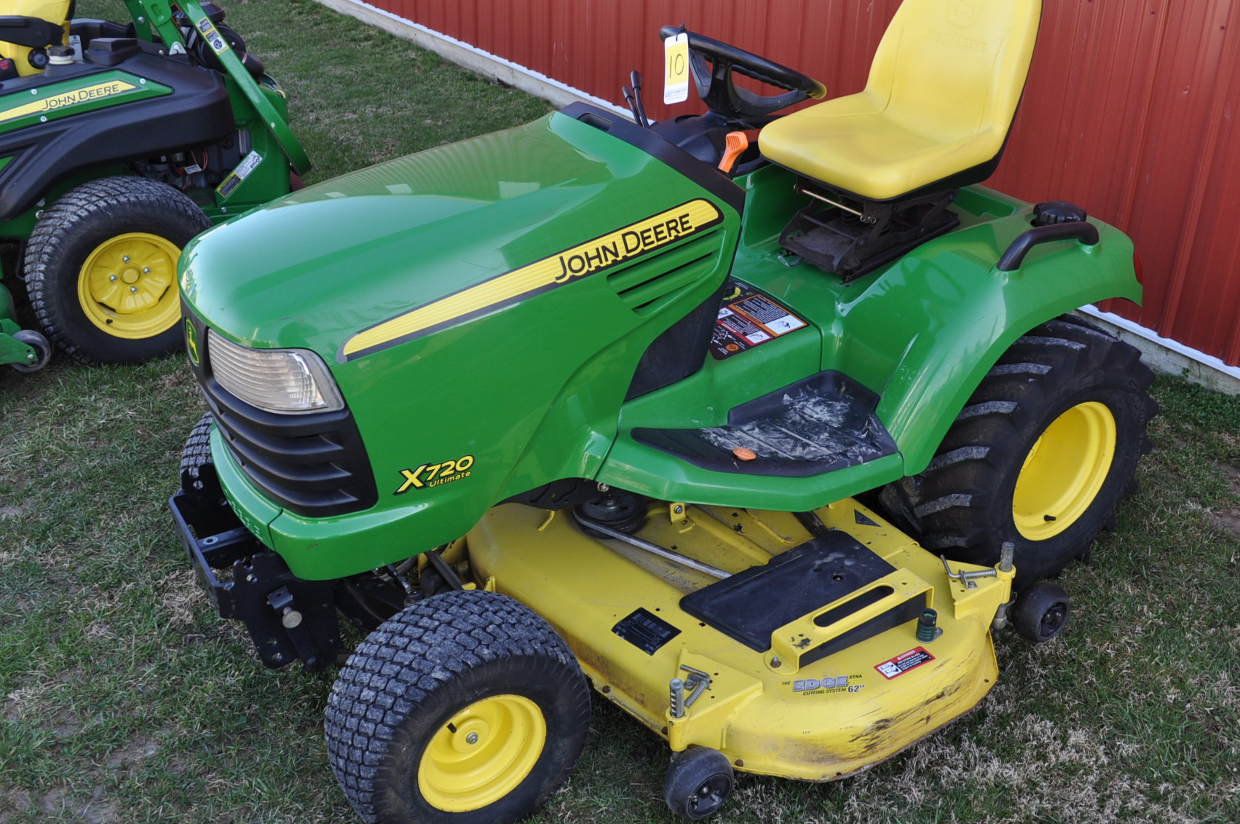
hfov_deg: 55.8
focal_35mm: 34
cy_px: 386
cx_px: 670
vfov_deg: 38.8
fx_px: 1170
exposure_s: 1/125
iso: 200
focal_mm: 18
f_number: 5.6
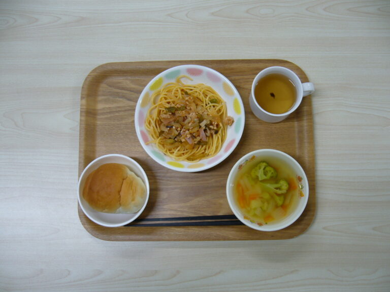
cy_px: 146
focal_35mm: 35
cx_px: 195
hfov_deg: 52.6
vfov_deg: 40.7
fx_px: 394
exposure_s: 1/25
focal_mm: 5.8
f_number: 2.8
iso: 80
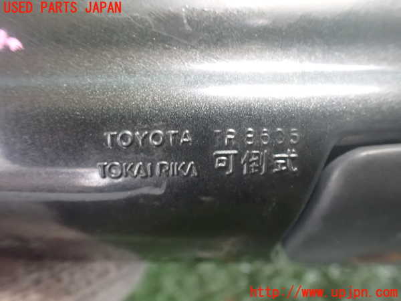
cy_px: 150
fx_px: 348
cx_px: 200
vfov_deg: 46.8
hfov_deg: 60.0
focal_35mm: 30
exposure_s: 1/30
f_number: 2.3
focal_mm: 5.4
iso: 1600
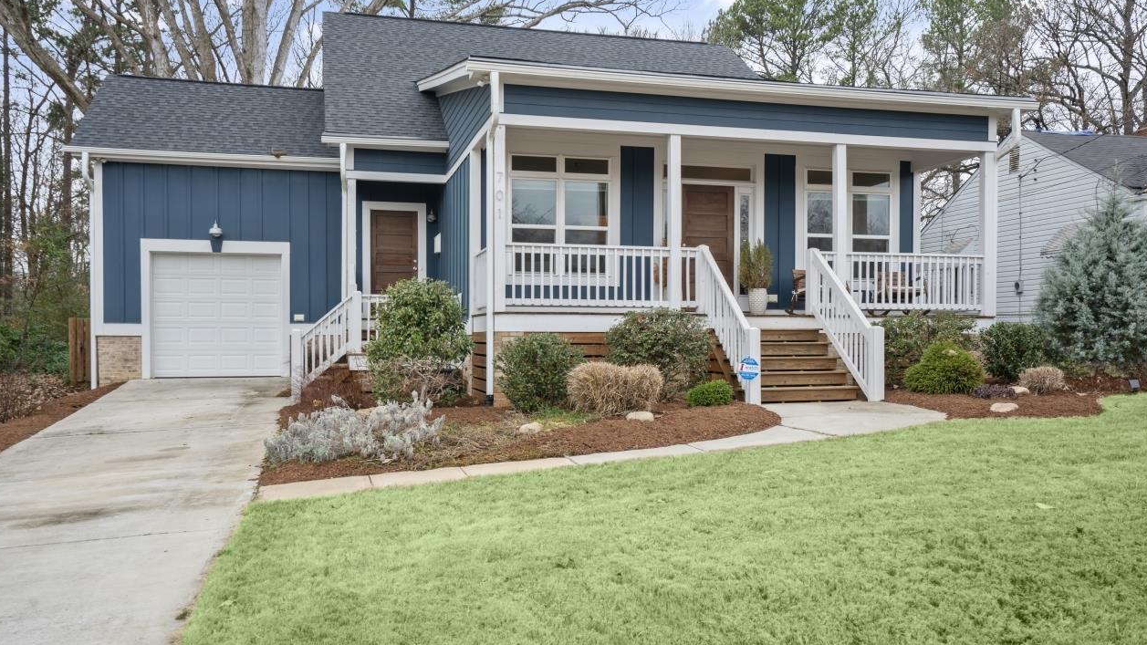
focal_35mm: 32
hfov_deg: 61.0
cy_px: 320
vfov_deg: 36.7
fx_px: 973
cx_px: 573
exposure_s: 1/25
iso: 200
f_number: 9
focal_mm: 30
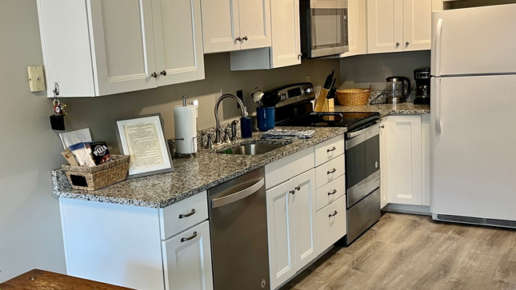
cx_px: 170
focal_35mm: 45
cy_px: 172
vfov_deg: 26.5
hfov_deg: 44.8
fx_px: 616
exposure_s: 1/60
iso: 125
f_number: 1.6
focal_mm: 5.1
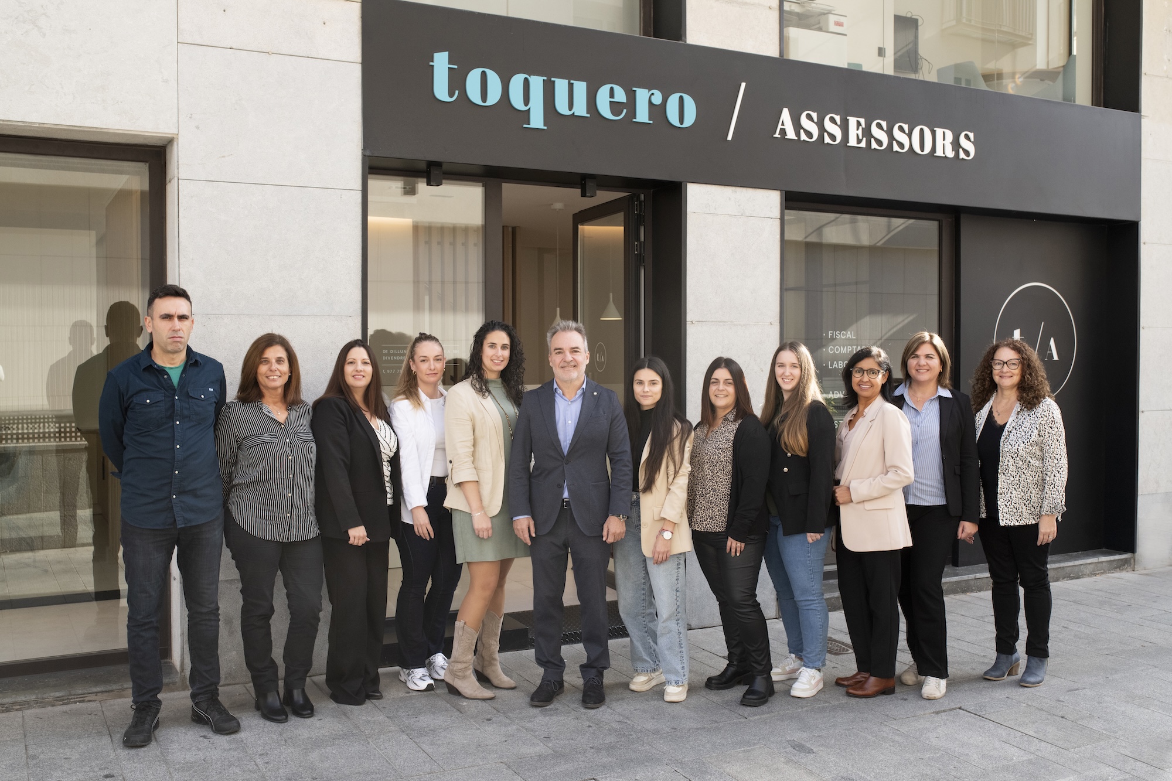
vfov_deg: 37.8
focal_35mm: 35
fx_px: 1139
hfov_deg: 54.4
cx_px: 586
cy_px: 390
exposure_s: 1/400
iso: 1000
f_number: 8
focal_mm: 35
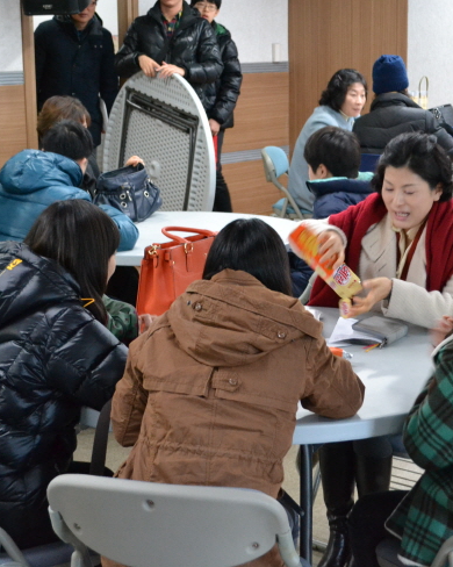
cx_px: 282
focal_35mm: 75
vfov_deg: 25.5
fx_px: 1253
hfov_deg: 20.5
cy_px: 284
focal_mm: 35
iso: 2500
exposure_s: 1/30
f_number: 5
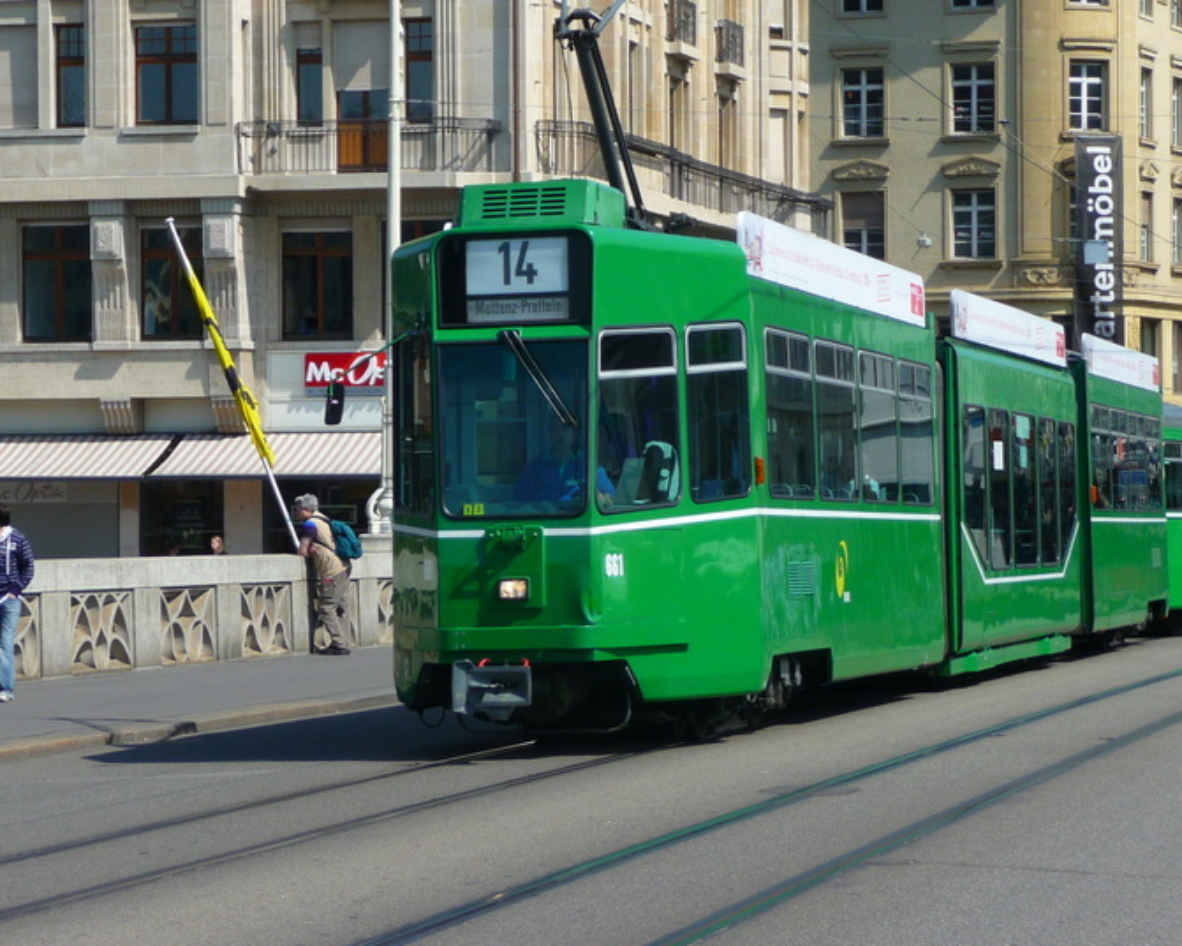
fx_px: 3919
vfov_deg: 13.8
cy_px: 365
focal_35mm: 112
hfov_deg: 17.2
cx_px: 594
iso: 100
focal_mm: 13.1
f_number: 4.6
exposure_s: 1/640
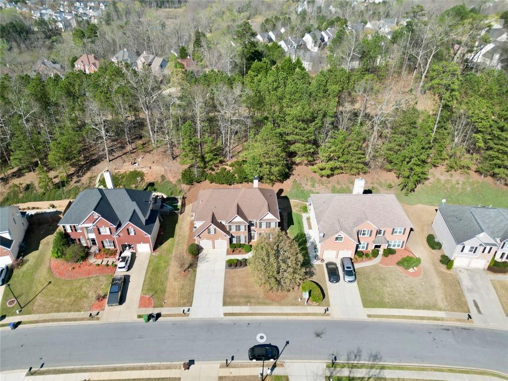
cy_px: 190
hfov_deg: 71.6
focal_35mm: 24
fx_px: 352
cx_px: 254
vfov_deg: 56.8
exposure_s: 1/2500
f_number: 1.7
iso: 140
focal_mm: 6.72
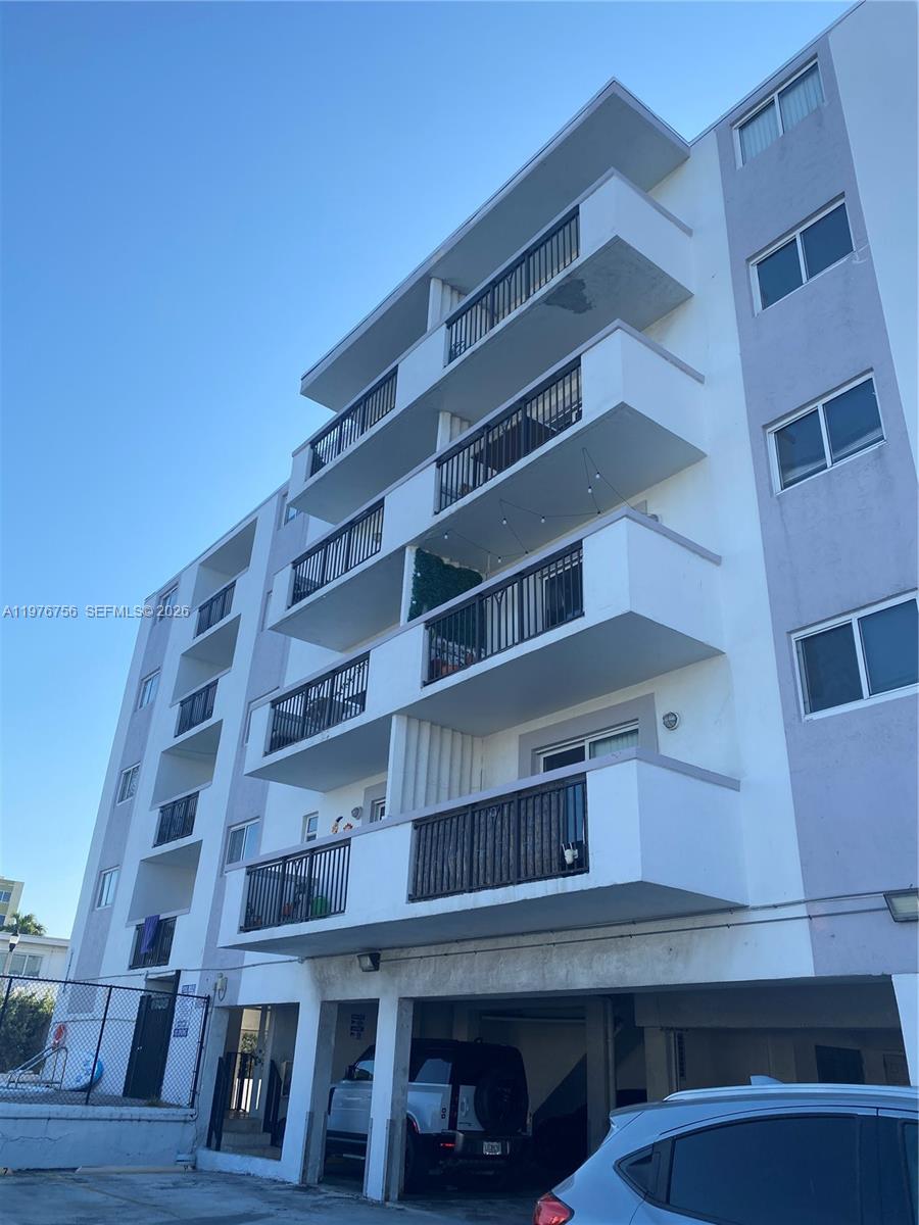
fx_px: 920
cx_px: 460
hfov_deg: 53.1
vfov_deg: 67.3
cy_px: 612
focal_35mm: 26
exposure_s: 1/1727
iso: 32
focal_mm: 4.25
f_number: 1.8
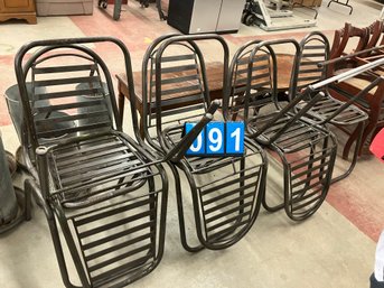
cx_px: 192
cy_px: 144
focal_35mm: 28
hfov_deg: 63.5
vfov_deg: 49.7
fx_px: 310
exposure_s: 1/40
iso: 400
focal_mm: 3.99
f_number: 1.8
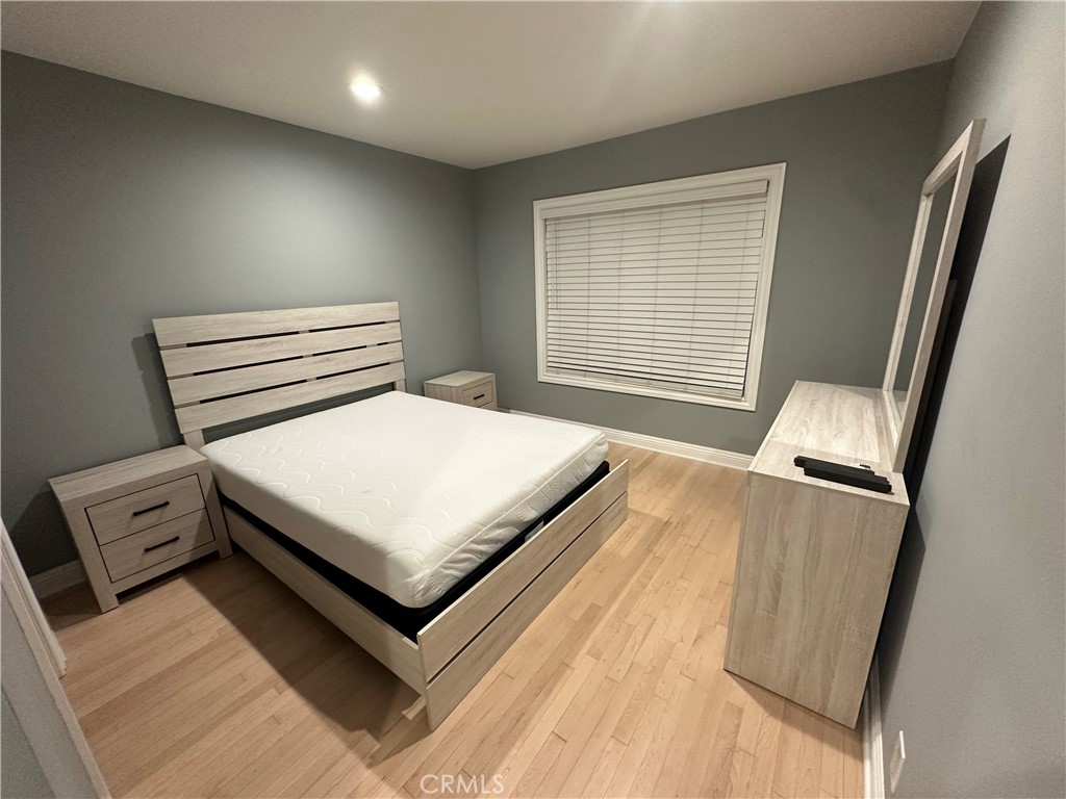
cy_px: 400
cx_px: 533
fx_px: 431
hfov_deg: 102.1
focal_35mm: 14
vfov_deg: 85.7
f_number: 2.2
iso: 250
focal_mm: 2.22
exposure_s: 1/60
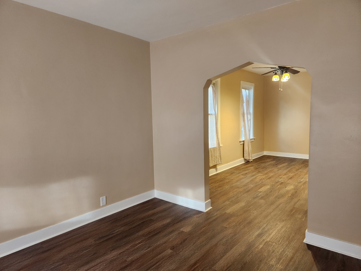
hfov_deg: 73.9
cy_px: 136
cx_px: 180
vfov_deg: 58.9
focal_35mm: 23
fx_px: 240
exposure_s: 1/120
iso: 400
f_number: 1.8
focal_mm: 5.4
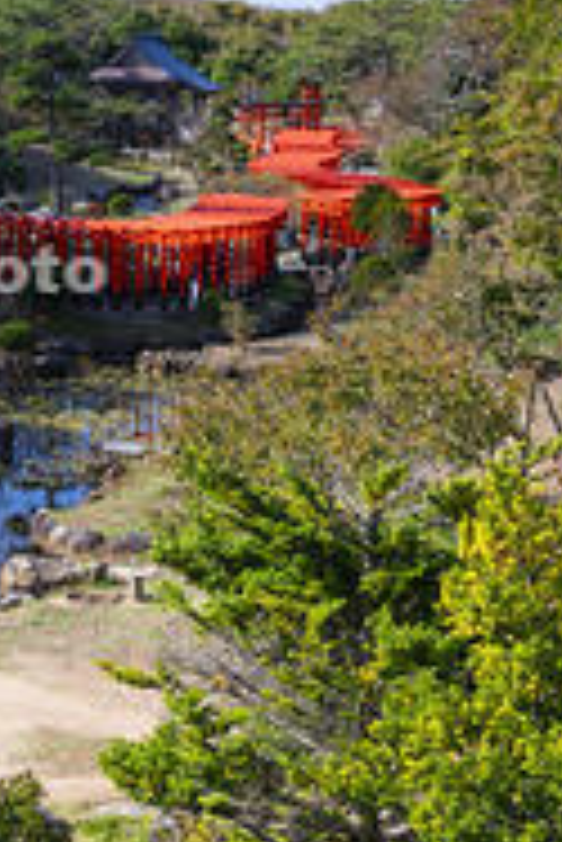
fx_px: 2174
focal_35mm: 93
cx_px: -90
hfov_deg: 14.3
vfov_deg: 21.8
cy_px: 257
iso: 100
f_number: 11
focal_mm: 29
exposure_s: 1/40
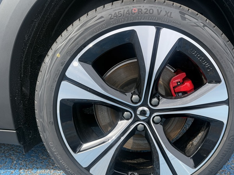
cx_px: 137
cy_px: 105
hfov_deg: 56.5
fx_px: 216
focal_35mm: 32
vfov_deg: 43.9
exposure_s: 1/1060
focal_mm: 6.76
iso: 80
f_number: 1.78
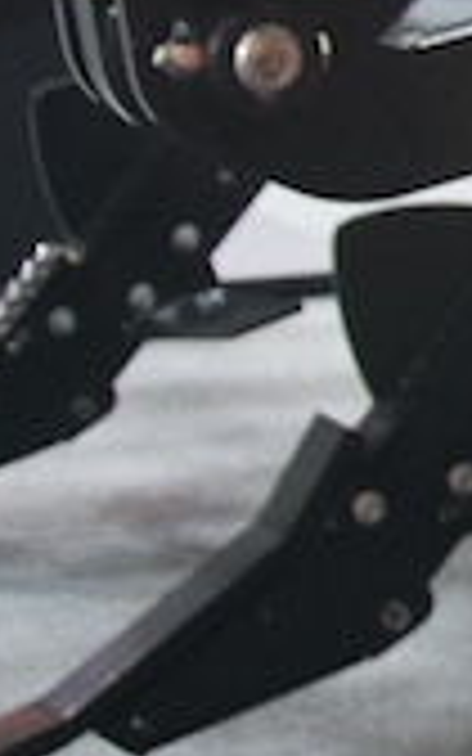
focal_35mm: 196
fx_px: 4034
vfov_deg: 10.5
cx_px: 1488
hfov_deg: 6.1
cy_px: -126
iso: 720
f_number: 4
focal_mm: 18
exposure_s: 1/60
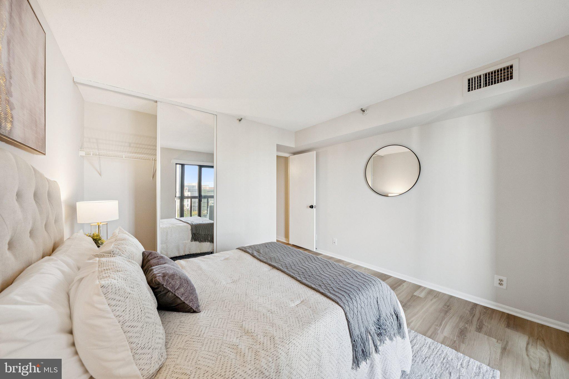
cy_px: 190
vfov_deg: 90.1
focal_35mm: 12
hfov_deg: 112.6
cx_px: 284
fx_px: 190
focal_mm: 12
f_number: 7.1
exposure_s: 1/100
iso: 640
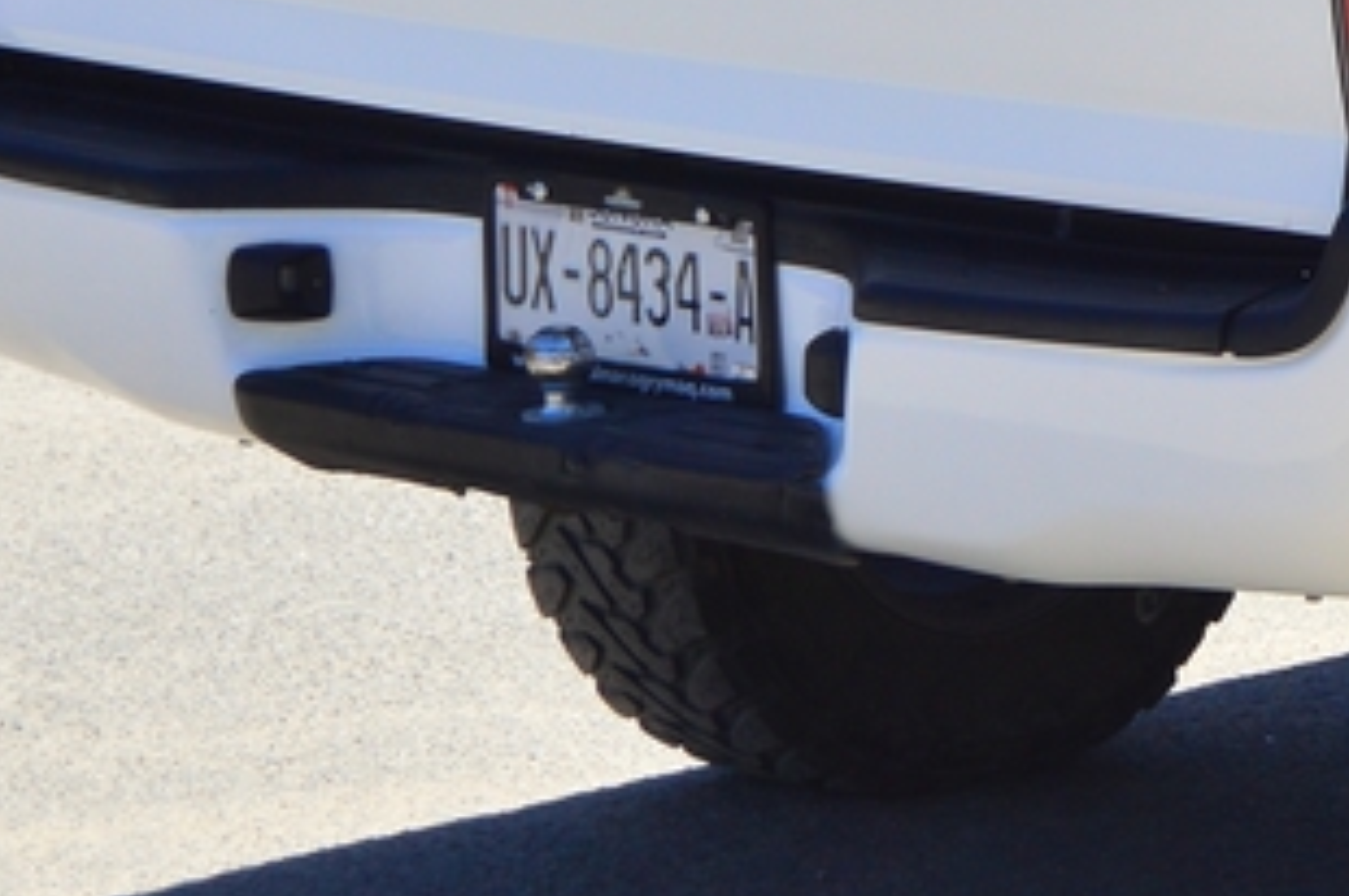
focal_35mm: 221
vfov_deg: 6.2
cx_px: 2065
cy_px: -270
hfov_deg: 9.1
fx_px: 8273
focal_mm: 38
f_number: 7.1
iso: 200
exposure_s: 1/400
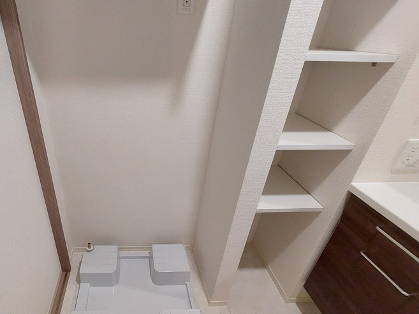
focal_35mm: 19
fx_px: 230
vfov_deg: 68.3
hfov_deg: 82.1
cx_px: 144
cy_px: 182
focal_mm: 1.74
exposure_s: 1/60
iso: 250
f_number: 2.2
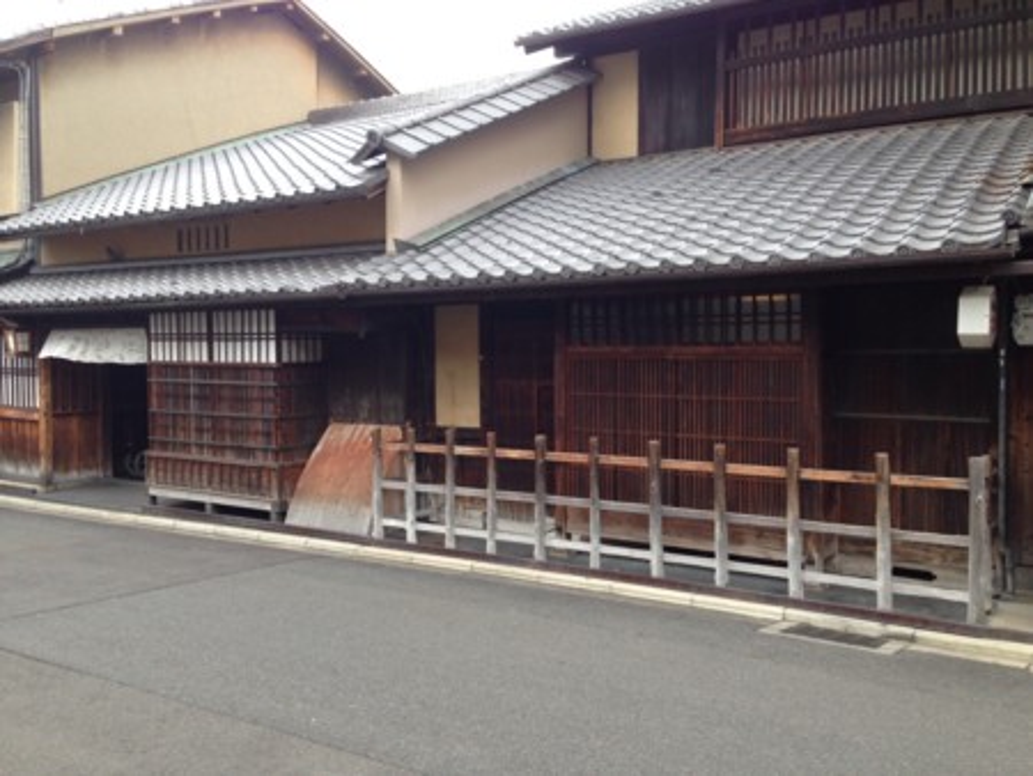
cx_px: 516
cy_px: 388
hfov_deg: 55.3
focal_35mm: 33
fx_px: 985
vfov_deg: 43.0
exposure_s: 1/196
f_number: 2.4
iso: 50
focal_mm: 4.12
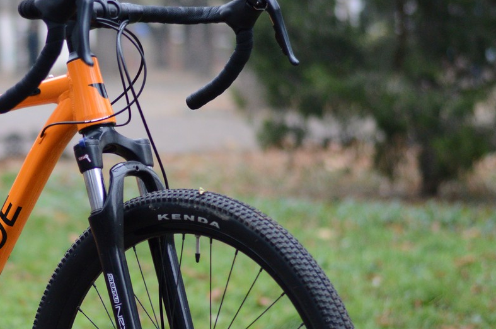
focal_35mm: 143
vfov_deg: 9.6
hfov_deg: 14.2
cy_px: 178
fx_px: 1968
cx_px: 66
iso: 800
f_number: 1.8
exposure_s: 1/320
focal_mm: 50
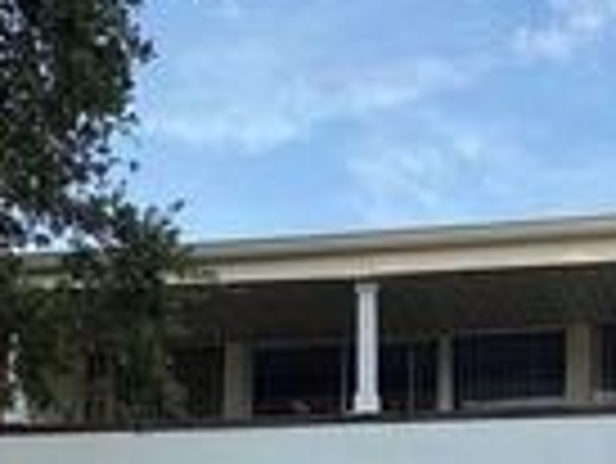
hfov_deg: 20.6
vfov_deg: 15.1
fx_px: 1692
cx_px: 355
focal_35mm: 95
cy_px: 525
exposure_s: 1/1377
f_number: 1.8
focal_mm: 4.25
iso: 32
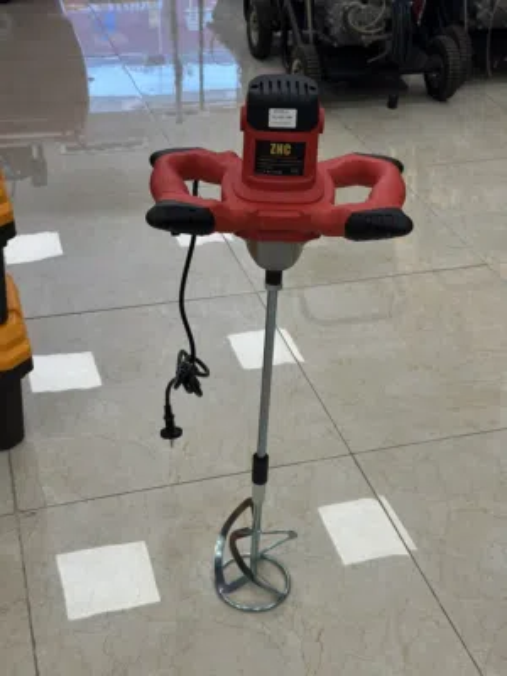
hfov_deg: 30.3
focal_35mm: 48
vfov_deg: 39.7
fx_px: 937
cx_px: 254
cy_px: 338
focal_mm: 6.86
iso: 80
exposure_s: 1/458
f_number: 1.78
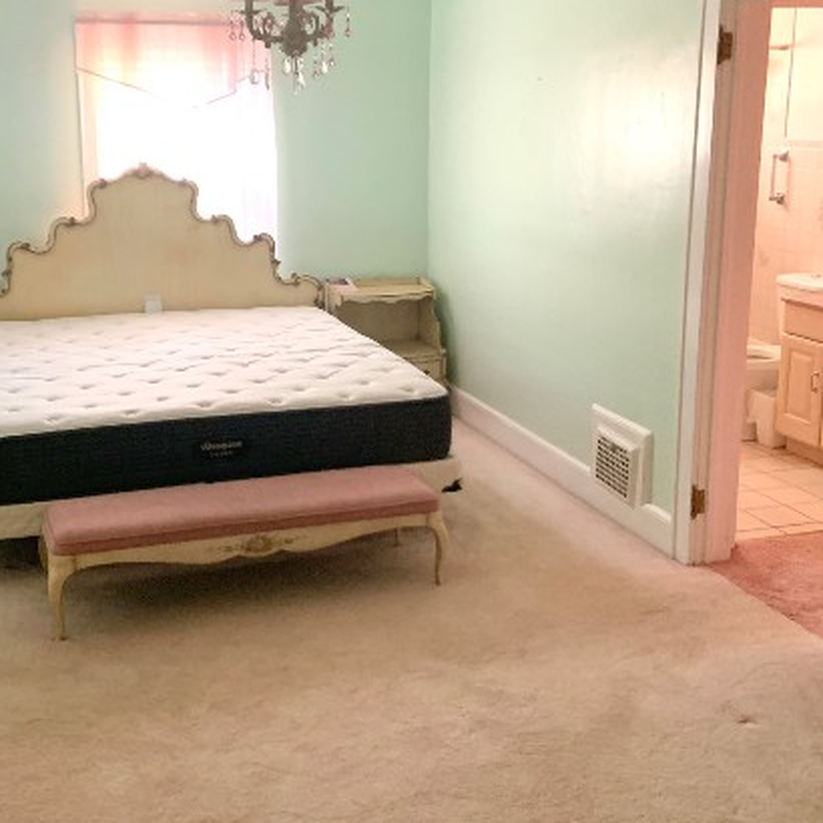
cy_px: 333
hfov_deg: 38.9
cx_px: 313
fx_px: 1157
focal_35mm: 43
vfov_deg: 39.0
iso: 400
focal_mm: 4.25
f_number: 1.8
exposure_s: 1/55
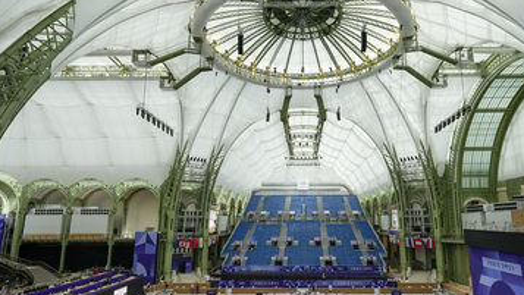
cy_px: 152
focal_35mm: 23
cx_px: 292
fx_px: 320
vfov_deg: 49.5
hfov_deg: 78.4
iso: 1600
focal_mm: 14
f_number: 8
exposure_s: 1/320
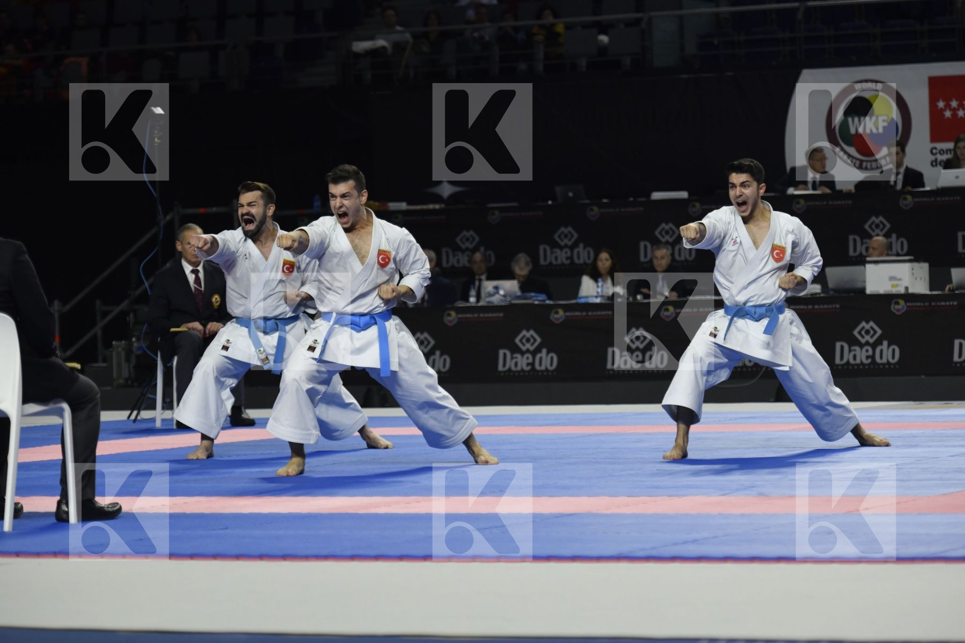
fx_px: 3752
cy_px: 322
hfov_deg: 14.7
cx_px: 482
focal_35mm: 140
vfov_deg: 9.8
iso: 1250
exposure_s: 1/800
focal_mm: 140
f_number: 4
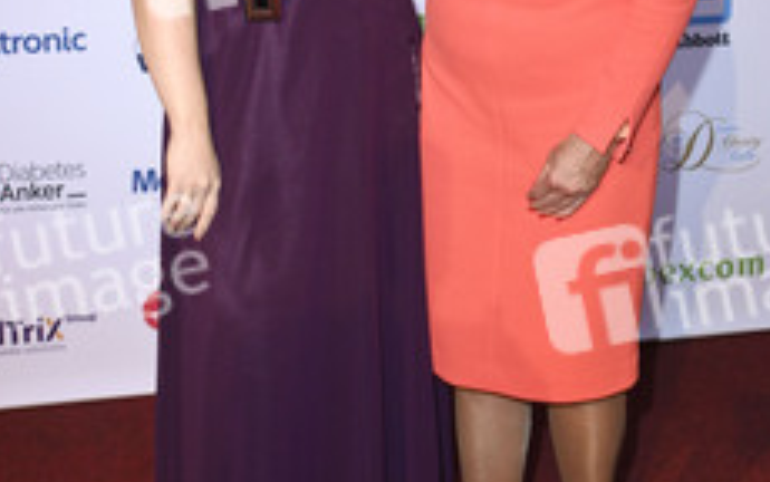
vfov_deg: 15.3
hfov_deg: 24.3
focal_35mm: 85
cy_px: 107
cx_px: 402
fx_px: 1785
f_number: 5.6
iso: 3200
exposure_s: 1/160
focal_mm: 48
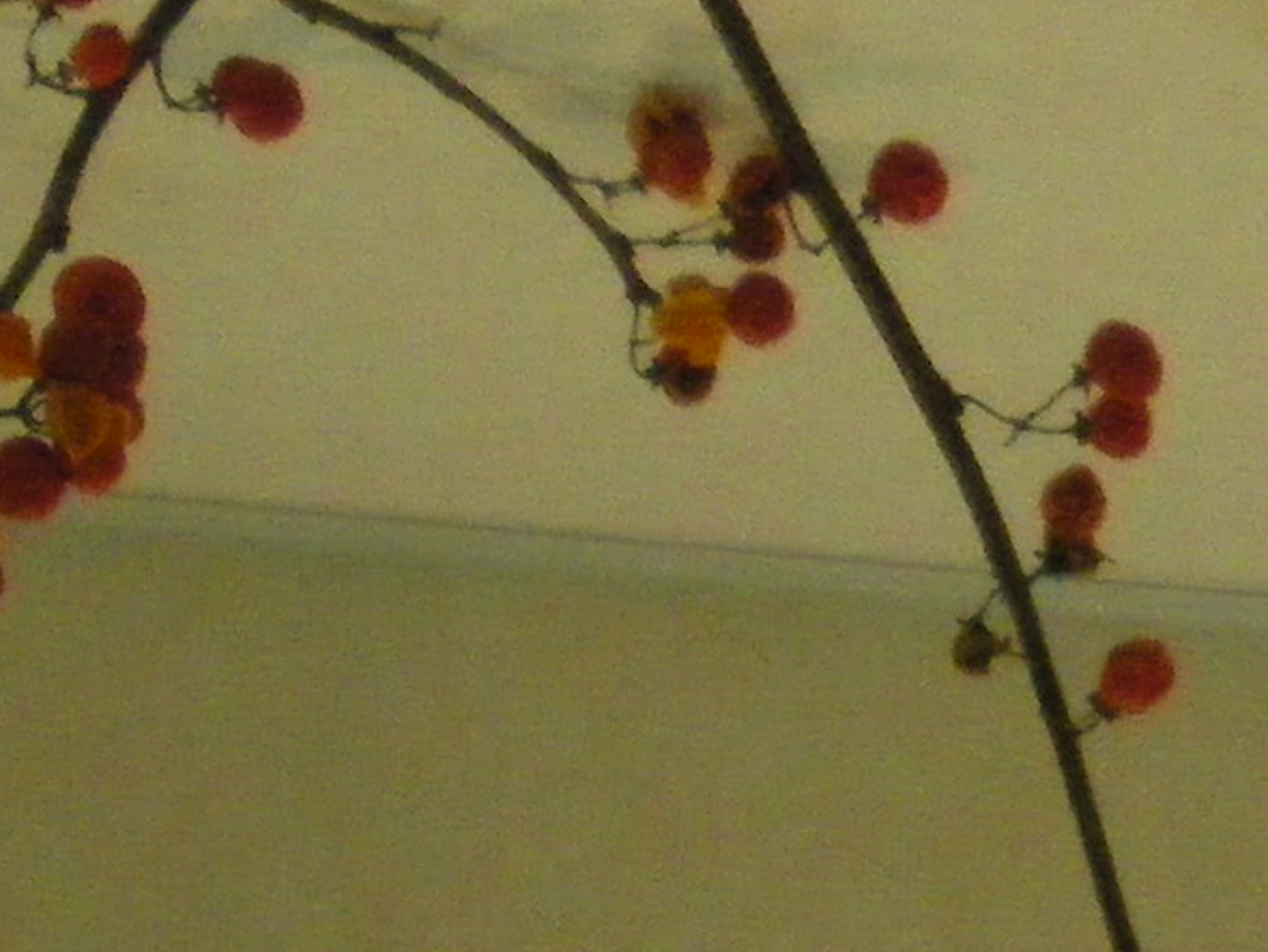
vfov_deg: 7.0
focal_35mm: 199
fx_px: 7292
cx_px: 2055
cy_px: -1369
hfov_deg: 9.6
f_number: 3.5
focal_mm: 6.3
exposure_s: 1/50
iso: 400
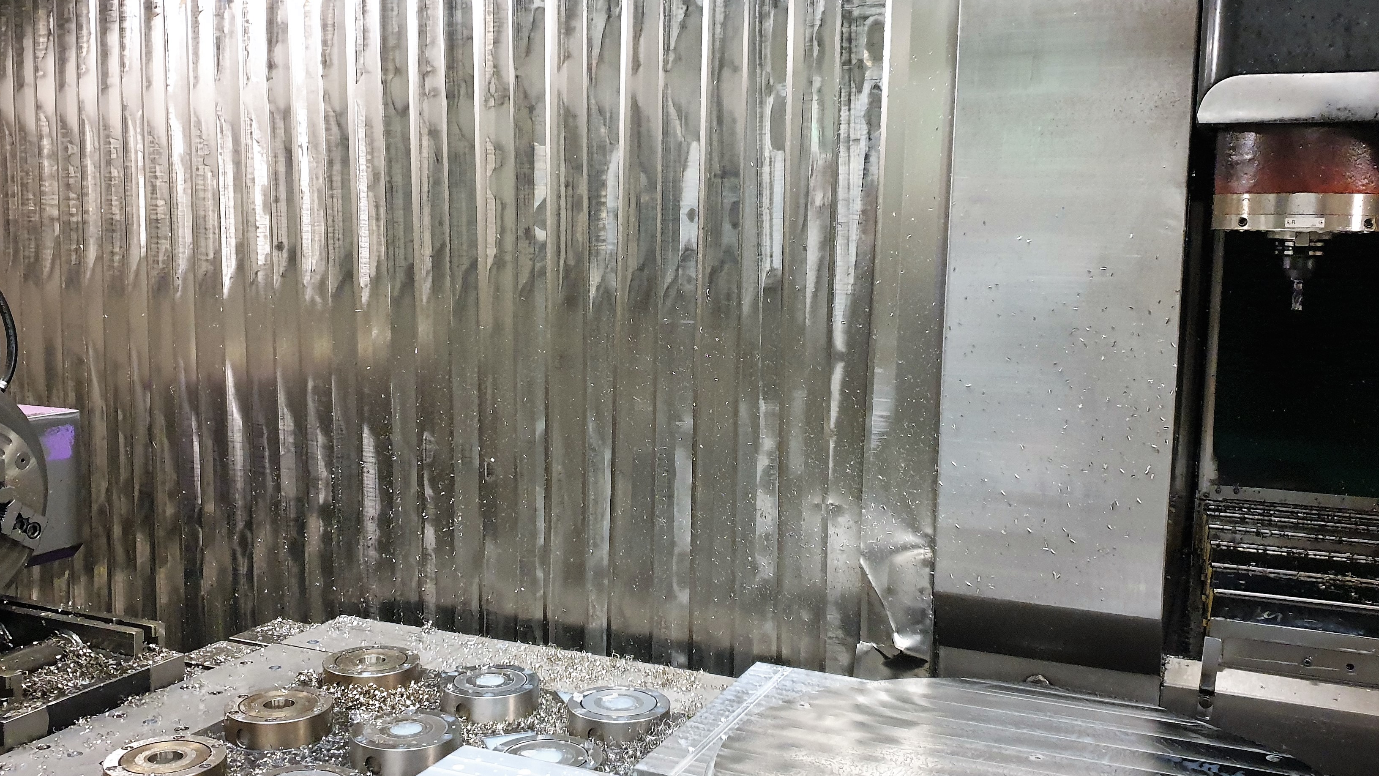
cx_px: 659
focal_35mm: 35
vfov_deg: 33.7
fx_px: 1280
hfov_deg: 56.6
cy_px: 398
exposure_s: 1/50
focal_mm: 4.3
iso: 320
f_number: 1.5
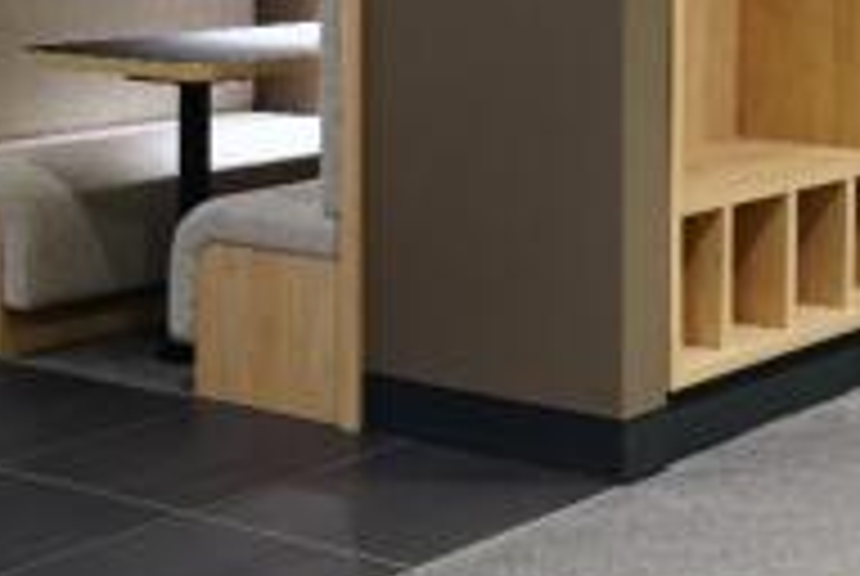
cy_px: -88
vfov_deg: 15.3
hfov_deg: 22.3
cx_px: 892
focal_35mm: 87
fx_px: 2082
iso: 2000
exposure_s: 1/60
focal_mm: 35
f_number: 4
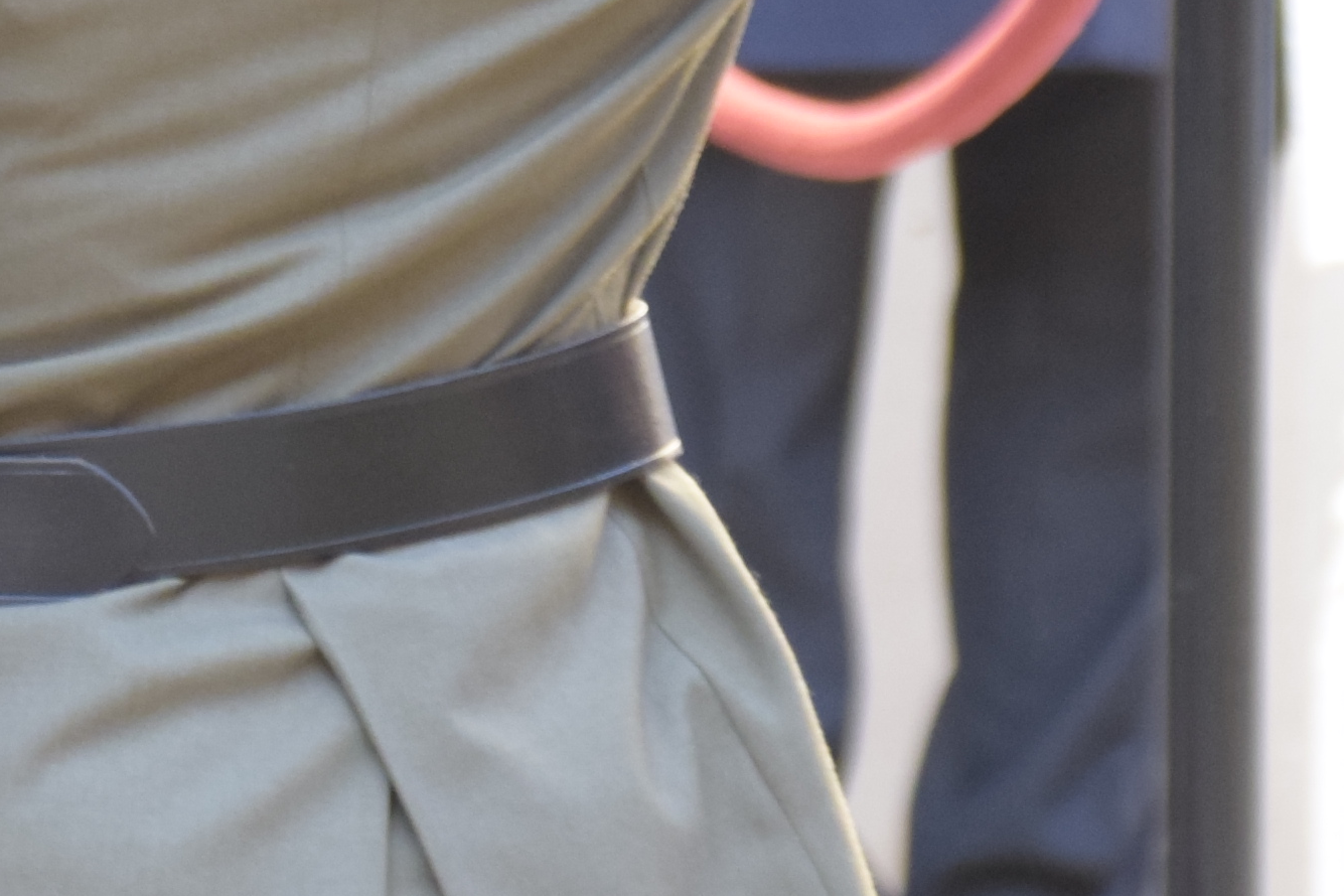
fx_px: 39020
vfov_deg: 1.3
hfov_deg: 2.0
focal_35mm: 1045
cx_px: -464
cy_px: -639
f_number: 7.1
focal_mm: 155
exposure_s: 1/60
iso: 800
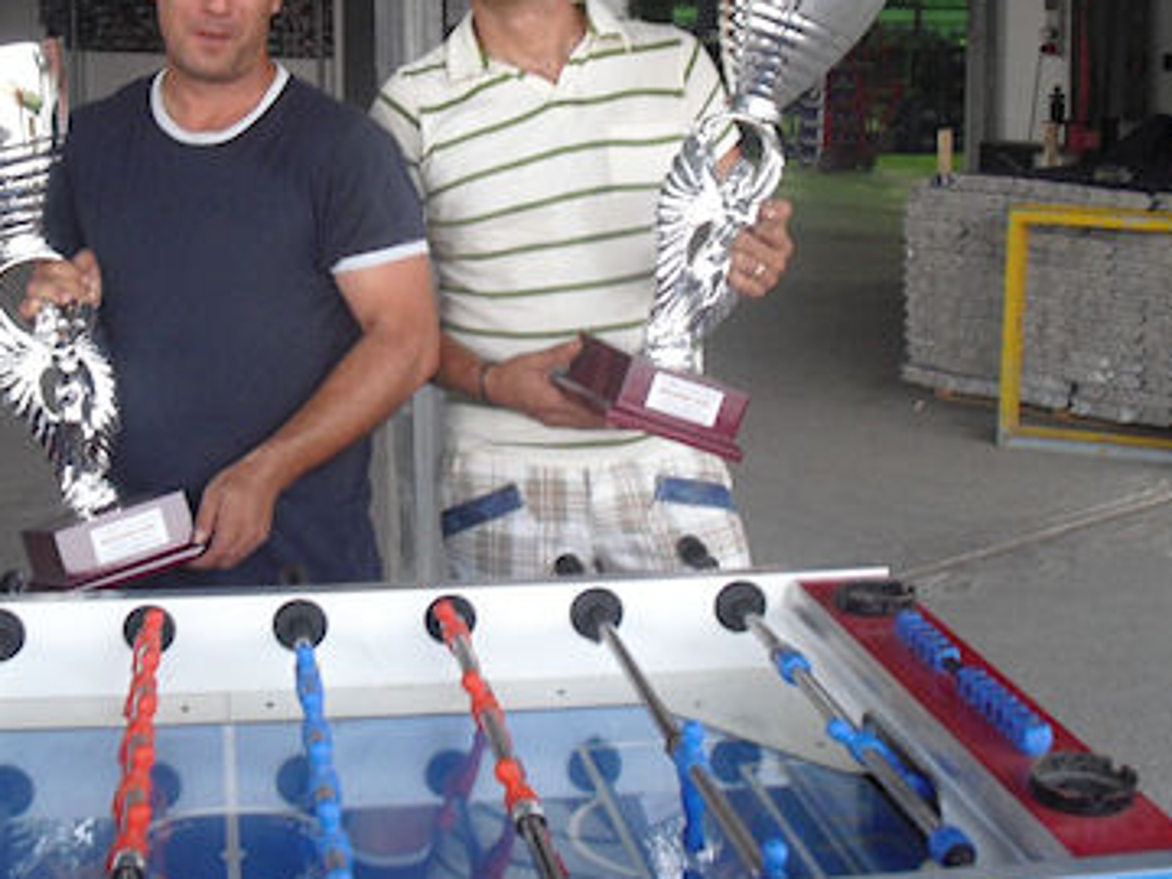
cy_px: 260
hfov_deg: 32.4
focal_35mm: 59
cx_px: 384
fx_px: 1998
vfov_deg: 24.6
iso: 200
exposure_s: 1/40
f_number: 3.1
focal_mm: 6.3
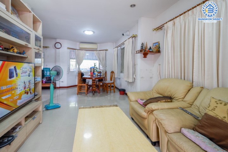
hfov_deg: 100.4
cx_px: 114
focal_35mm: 15
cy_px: 76
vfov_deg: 77.3
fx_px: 95
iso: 640
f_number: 4
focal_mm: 10
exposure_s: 1/30
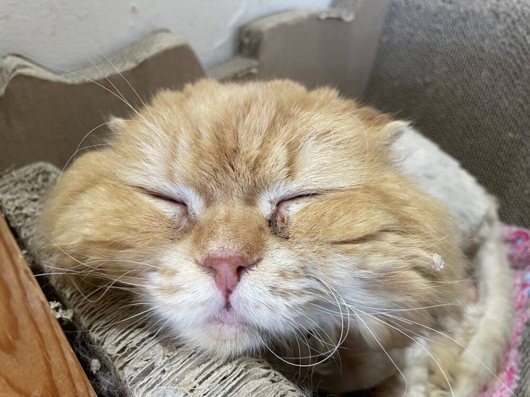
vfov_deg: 53.1
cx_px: 265
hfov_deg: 67.3
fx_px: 398
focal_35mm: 26
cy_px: 198
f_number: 1.6
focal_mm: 4.2
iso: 125
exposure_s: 1/60
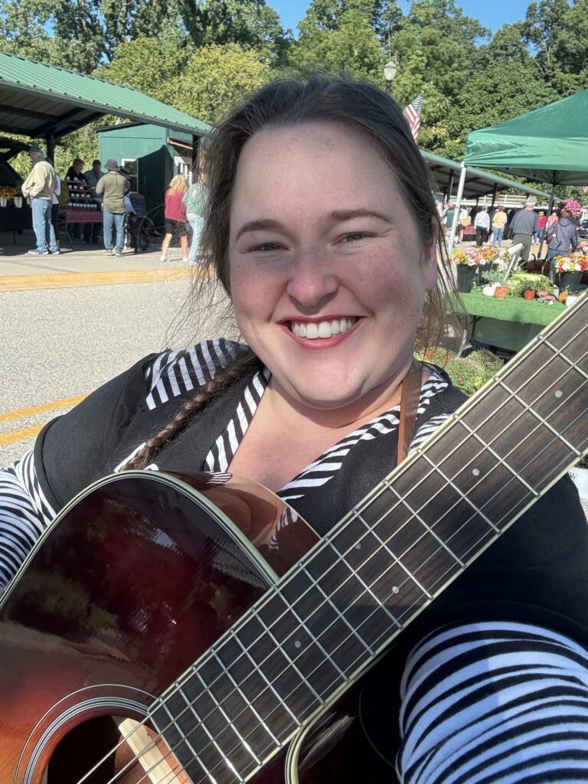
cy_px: 392
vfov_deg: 60.0
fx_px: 679
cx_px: 294
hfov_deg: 46.8
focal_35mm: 30
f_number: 1.9
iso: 25
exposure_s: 1/546
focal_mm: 2.69
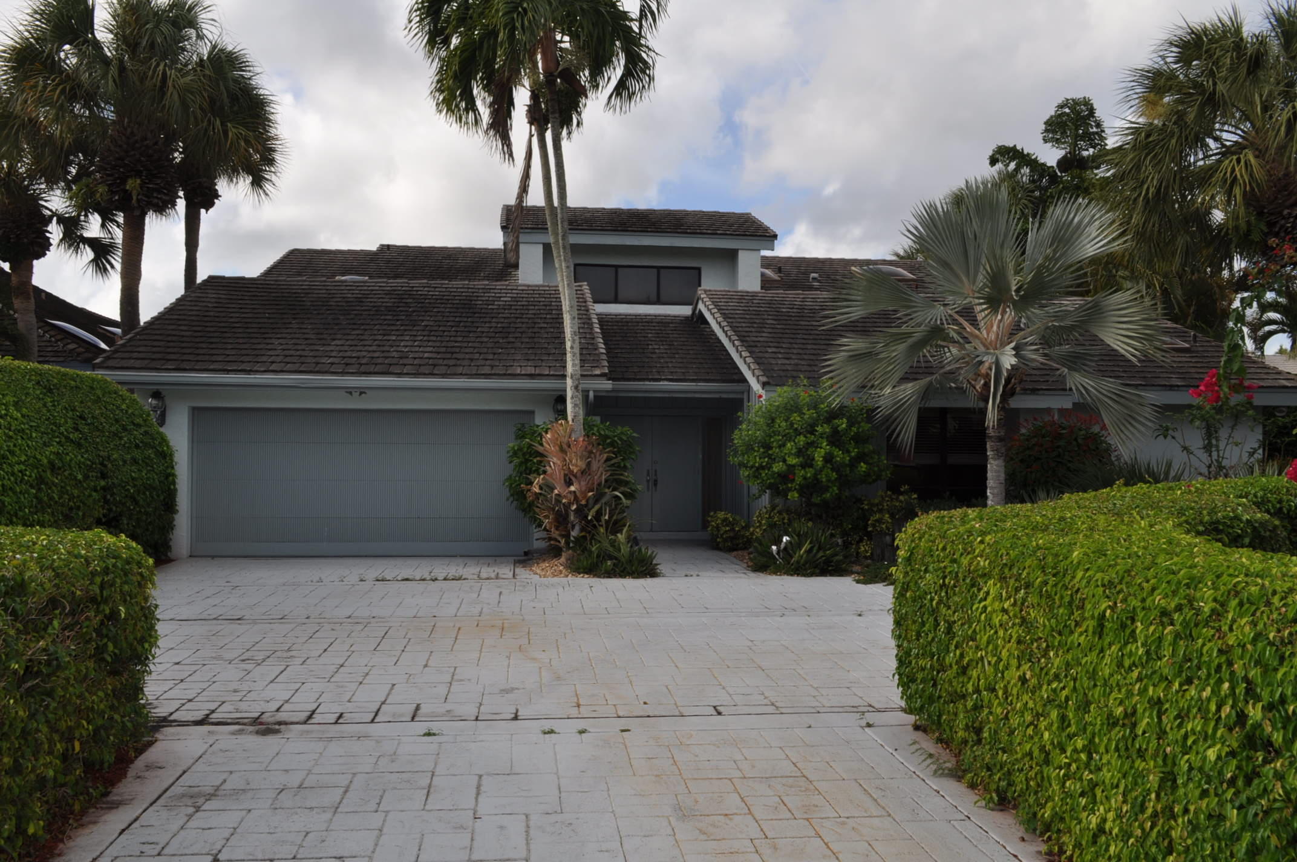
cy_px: 431
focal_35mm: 30
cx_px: 648
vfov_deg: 43.5
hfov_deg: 62.0
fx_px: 1080
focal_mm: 20
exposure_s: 1/200
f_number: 11
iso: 200
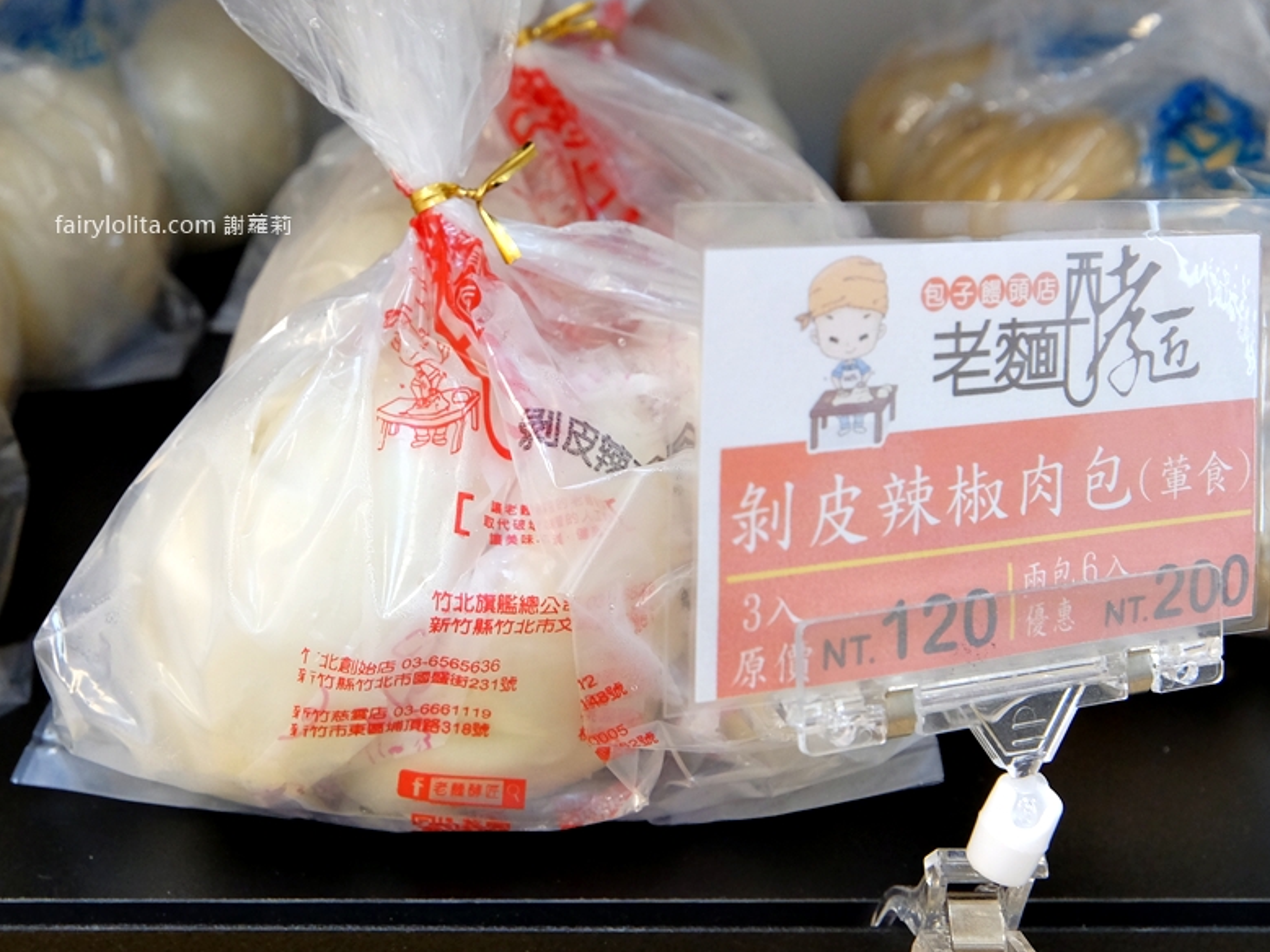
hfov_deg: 60.0
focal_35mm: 30
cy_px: 466
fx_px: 1100
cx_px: 652
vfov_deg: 46.8
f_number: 4
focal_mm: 18
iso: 1250
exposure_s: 1/125
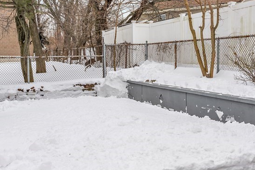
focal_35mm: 45
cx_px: 142
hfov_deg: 43.5
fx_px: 319
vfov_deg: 29.7
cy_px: 63
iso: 100
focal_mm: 24
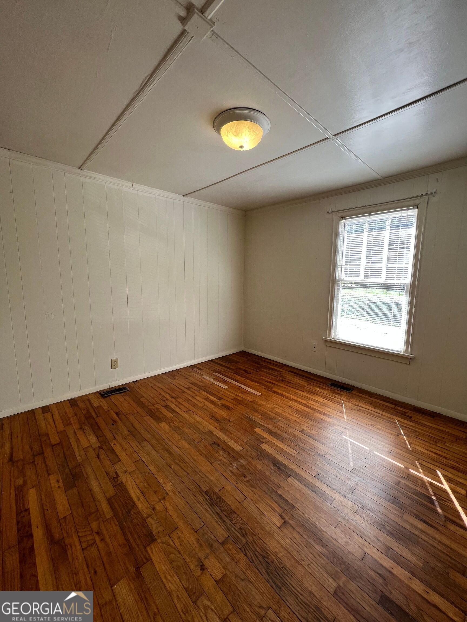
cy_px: 311
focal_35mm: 13
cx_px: 234
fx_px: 234
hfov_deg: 89.9
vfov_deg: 106.2
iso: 40
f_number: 1.8
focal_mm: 1.57
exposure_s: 1/99
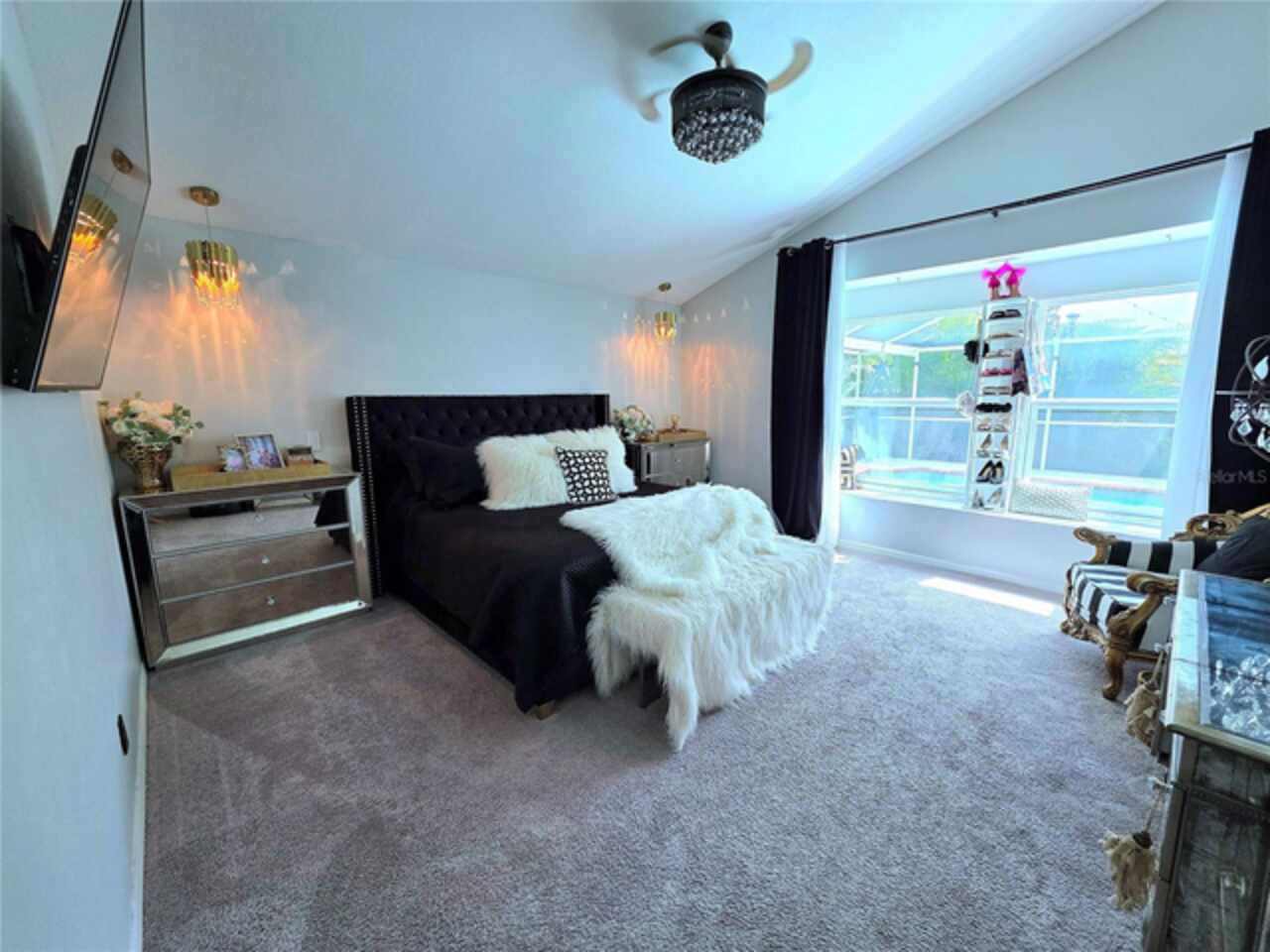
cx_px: 635
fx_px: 477
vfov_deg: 89.9
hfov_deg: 106.2
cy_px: 476
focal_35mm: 13
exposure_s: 1/120
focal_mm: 2.2
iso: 160
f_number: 1.9
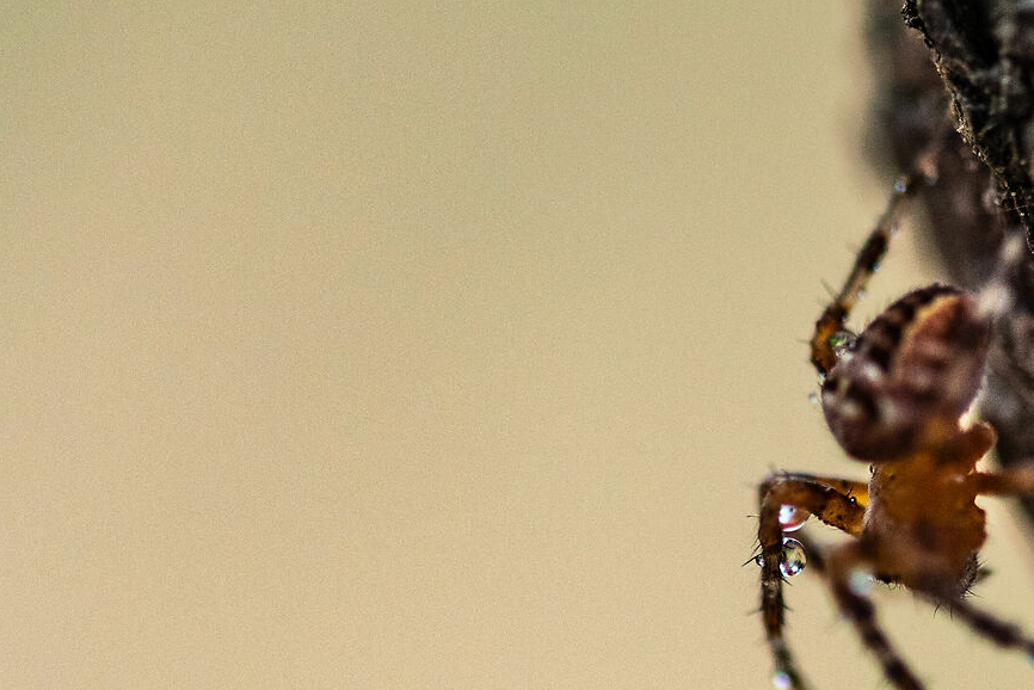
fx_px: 8360
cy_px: 444
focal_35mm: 291
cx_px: 1084
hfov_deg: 7.0
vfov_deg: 4.7
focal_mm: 105
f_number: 5.6
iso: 800
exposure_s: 1/800
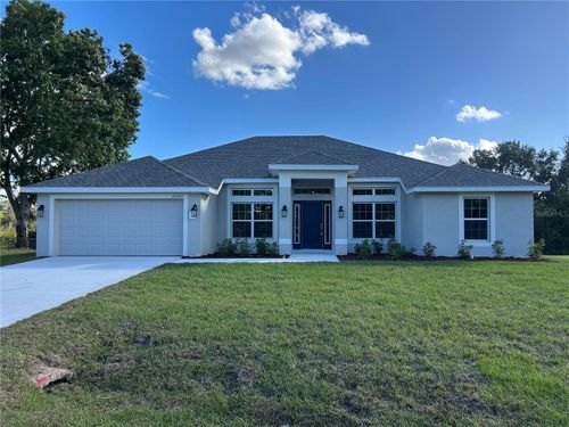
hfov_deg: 67.3
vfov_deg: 53.1
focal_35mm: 26
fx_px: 427
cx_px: 284
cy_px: 214
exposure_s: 1/2571
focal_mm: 5.7
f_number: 1.5
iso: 50
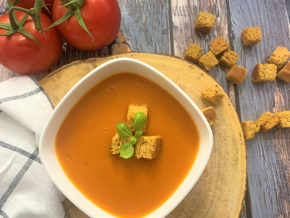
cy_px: 109
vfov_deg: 53.1
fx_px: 218
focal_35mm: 26
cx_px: 145
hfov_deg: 67.3
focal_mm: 4.25
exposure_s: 1/50
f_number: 1.8
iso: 320
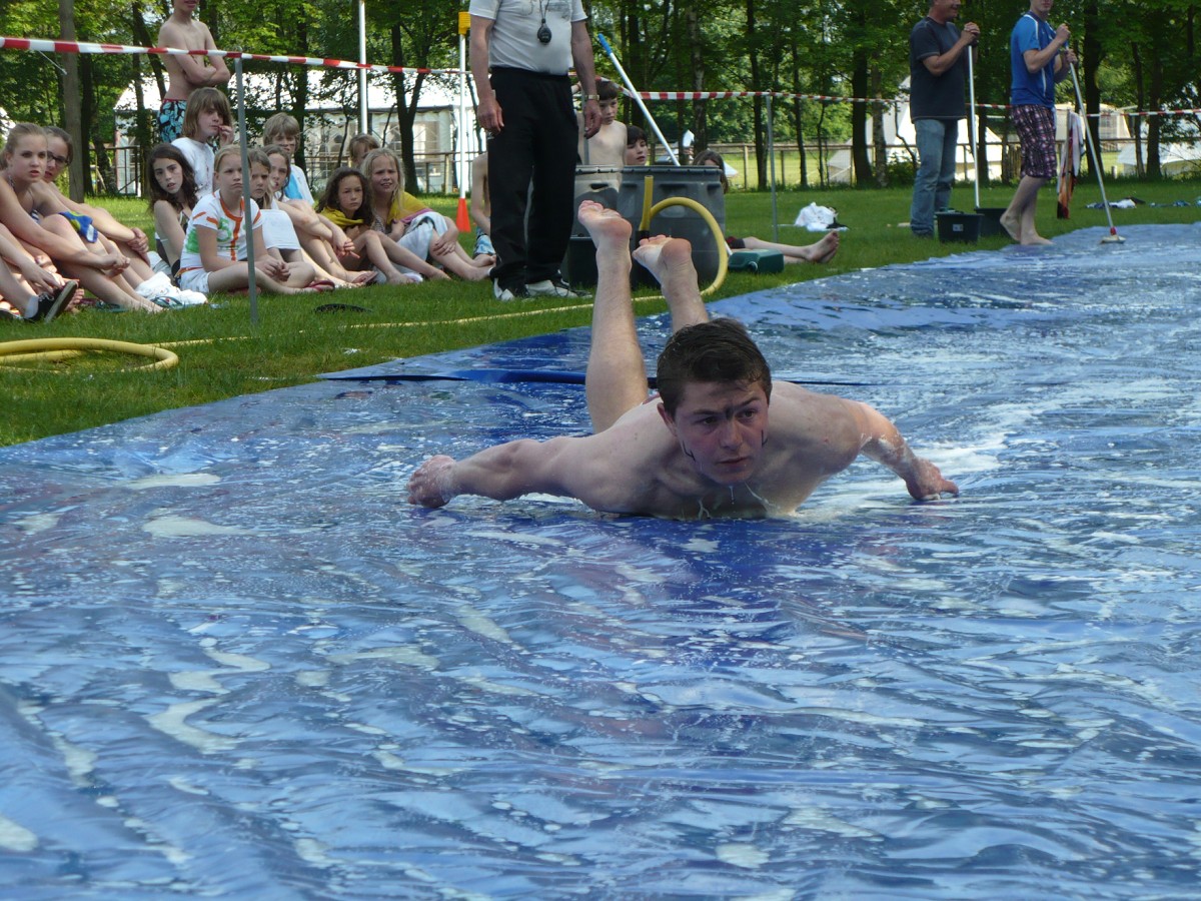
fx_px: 4094
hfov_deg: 16.7
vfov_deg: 12.6
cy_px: 450
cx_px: 600
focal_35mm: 118
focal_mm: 19.4
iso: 100
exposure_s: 1/320
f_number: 3.7
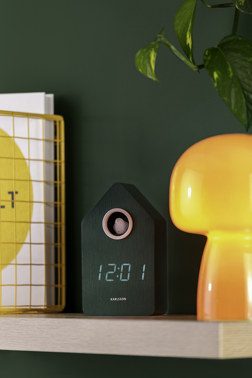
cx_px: 126
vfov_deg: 13.2
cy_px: 189
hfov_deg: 8.9
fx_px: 1627
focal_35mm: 155
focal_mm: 155
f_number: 4
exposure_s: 1/2
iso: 31
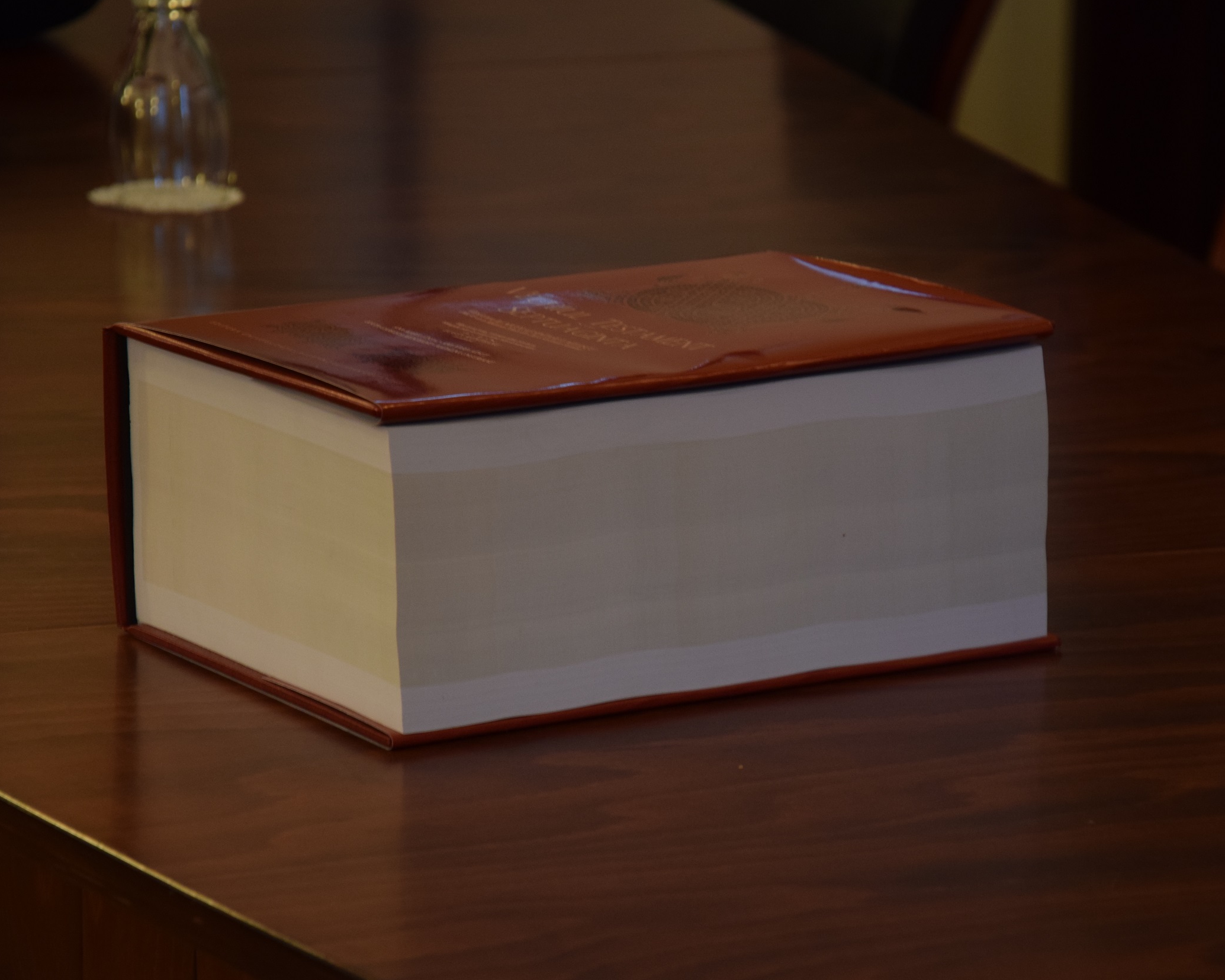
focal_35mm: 179
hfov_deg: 10.8
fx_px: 6474
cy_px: 489
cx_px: 644
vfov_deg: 8.7
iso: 800
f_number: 5.6
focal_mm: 105
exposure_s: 1/6
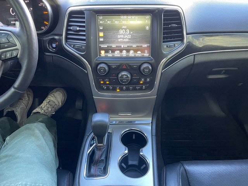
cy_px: 93
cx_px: 124
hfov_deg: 67.3
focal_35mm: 26
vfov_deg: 53.1
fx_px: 186
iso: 400
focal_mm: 4.2
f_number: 1.6
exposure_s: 1/60
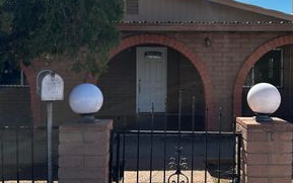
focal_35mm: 44
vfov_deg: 29.2
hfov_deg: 45.0
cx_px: 173
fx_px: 352
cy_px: 81
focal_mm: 6.86
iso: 80
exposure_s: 1/2882
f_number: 1.78
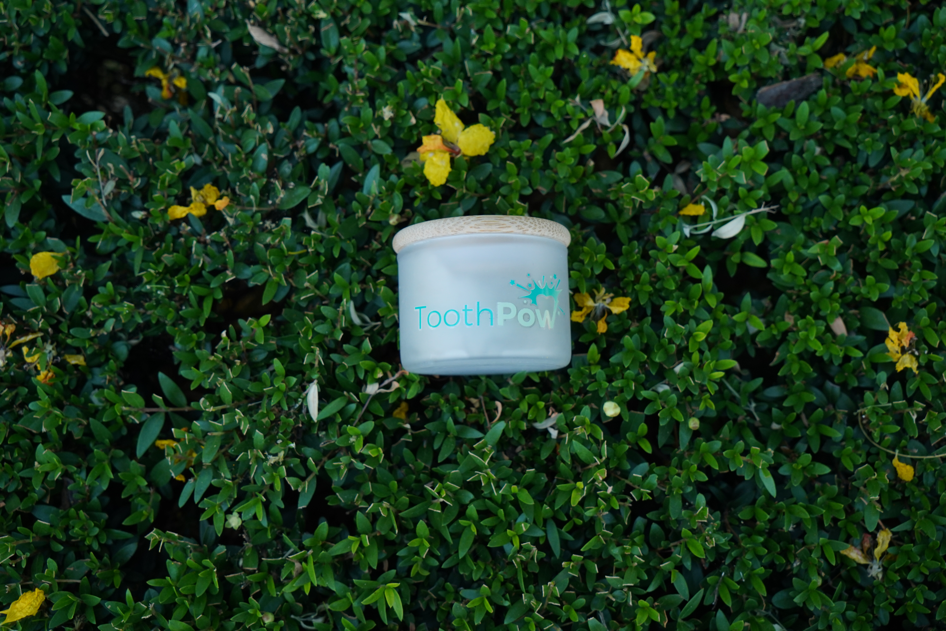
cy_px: 316
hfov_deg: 47.4
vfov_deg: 32.6
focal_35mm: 41
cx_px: 473
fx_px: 1077
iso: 1250
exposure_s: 1/100
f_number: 9
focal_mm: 41
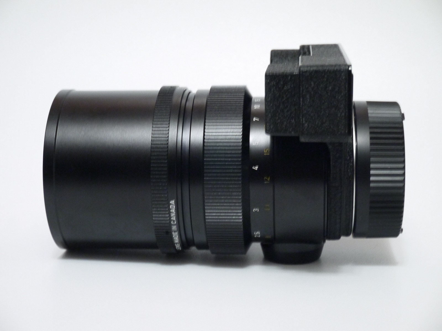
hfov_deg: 28.6
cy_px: 166
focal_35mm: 68
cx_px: 221
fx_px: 868
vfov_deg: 21.6
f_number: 10
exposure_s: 1/5
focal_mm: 34
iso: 1600
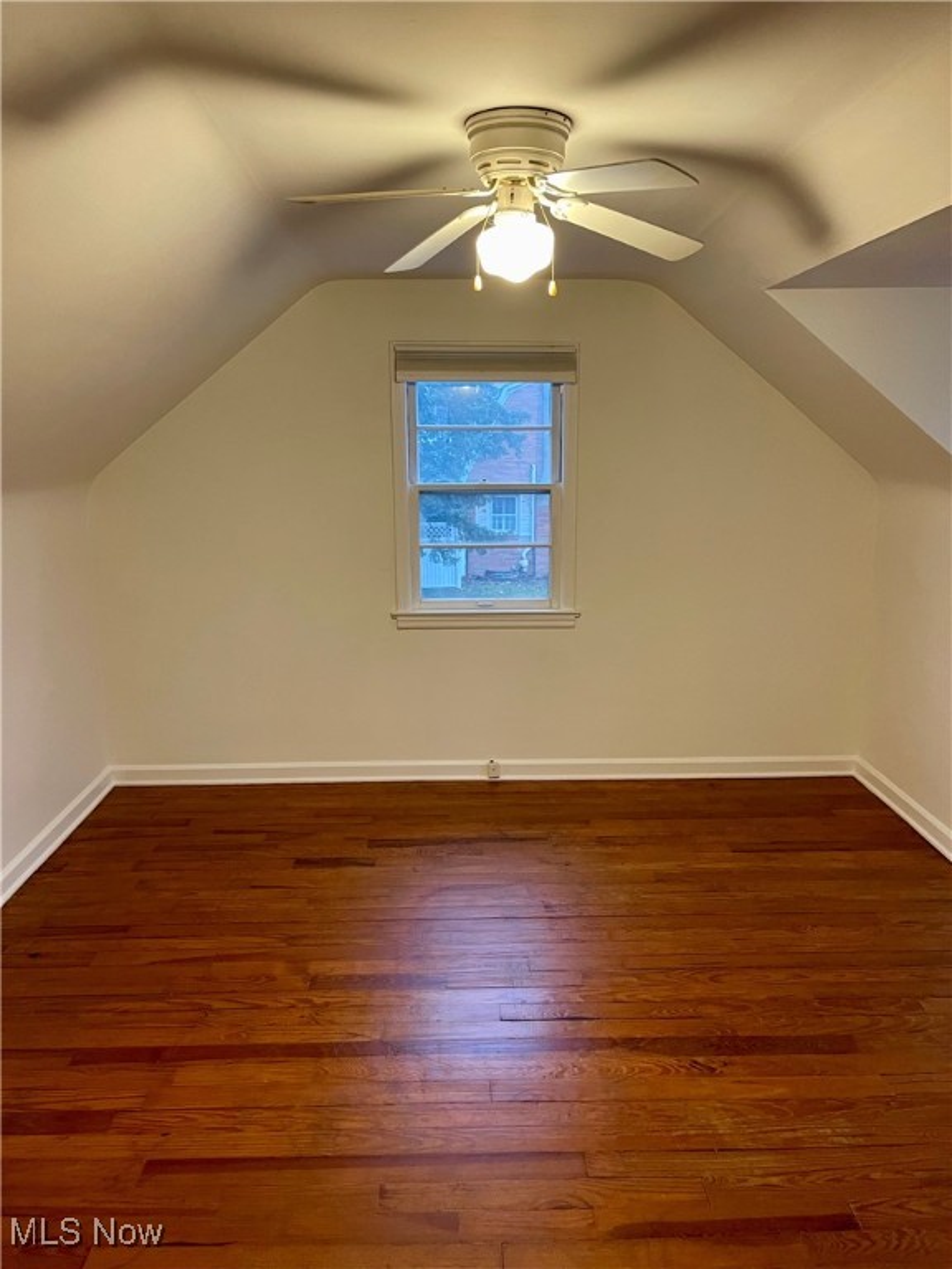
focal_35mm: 25
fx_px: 917
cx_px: 476
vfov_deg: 69.4
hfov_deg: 54.9
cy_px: 634
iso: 320
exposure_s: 1/60
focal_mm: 5.1
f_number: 1.6
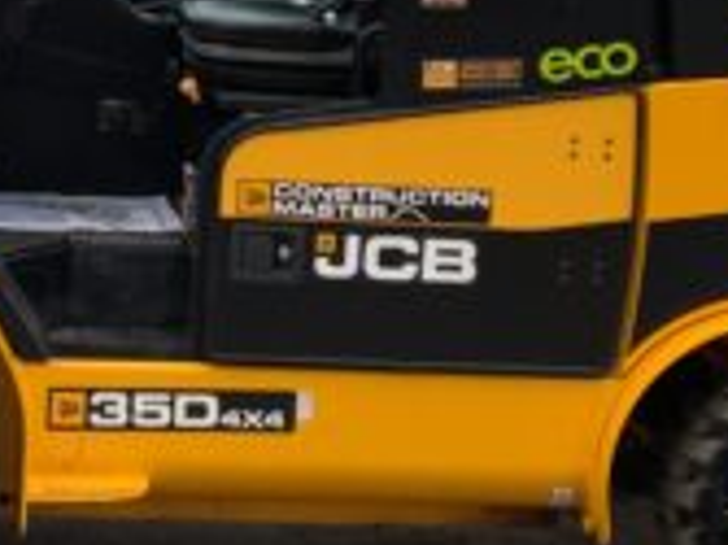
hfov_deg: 17.6
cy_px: 105
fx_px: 2333
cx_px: 166
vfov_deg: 13.3
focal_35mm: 111
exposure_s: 1/122
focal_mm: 3
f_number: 1.8
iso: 32
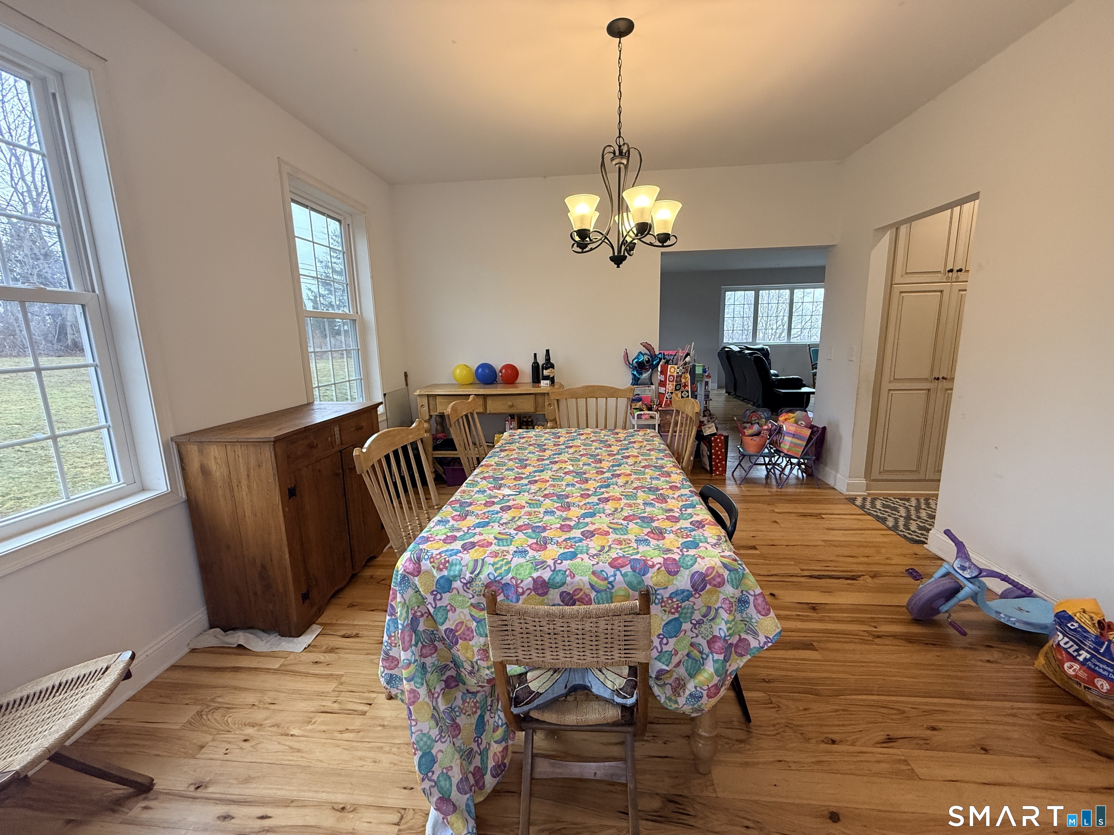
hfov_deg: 102.1
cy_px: 418
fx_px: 451
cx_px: 557
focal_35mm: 14
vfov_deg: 85.7
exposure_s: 1/120
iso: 250
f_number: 2.2
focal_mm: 2.22
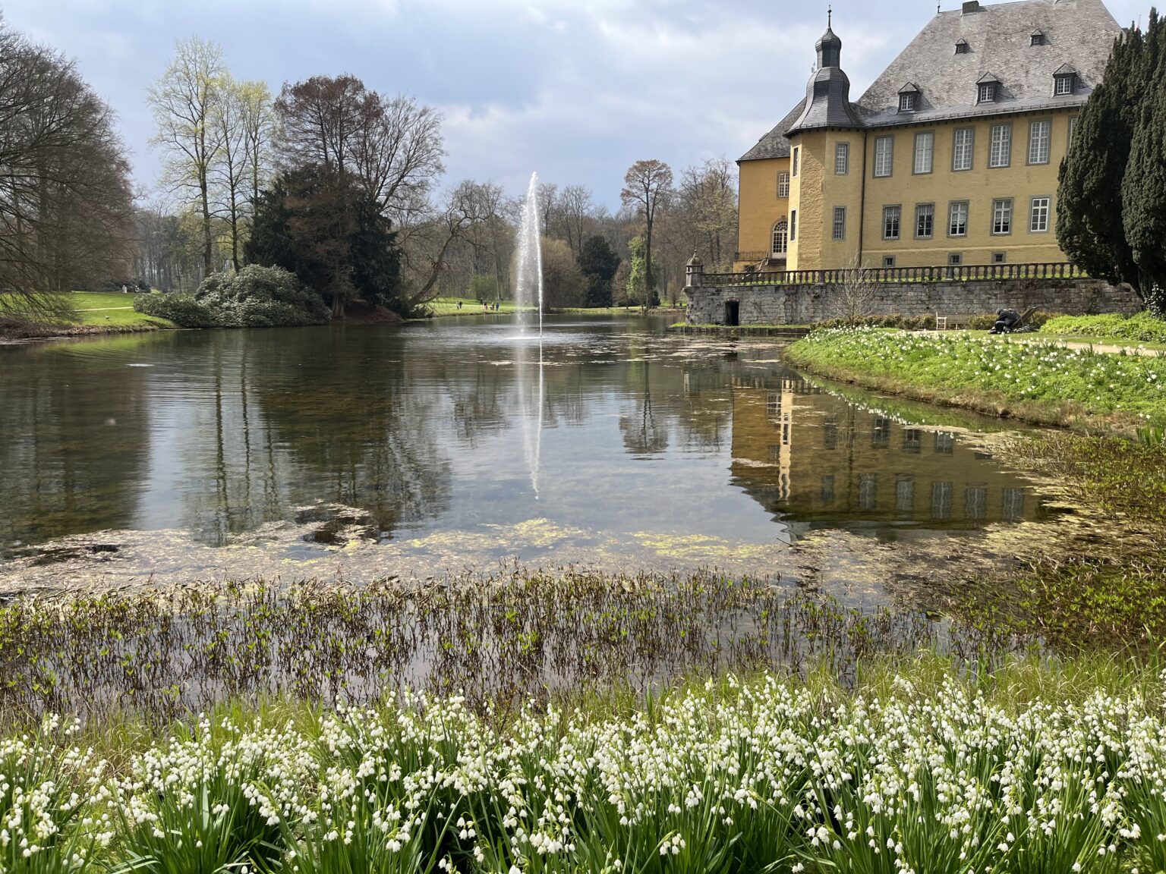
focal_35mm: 26
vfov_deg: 53.1
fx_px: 876
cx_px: 583
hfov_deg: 67.3
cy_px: 437
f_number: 1.6
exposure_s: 1/1802
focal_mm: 5.1
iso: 50
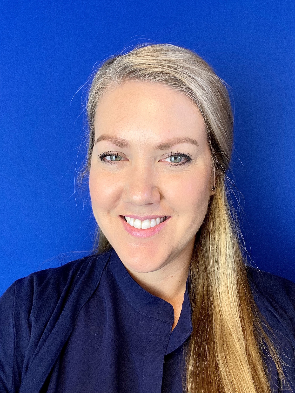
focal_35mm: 30
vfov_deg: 60.0
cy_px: 196
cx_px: 148
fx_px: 341
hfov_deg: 46.8
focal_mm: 2.71
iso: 64
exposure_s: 1/60
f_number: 2.2
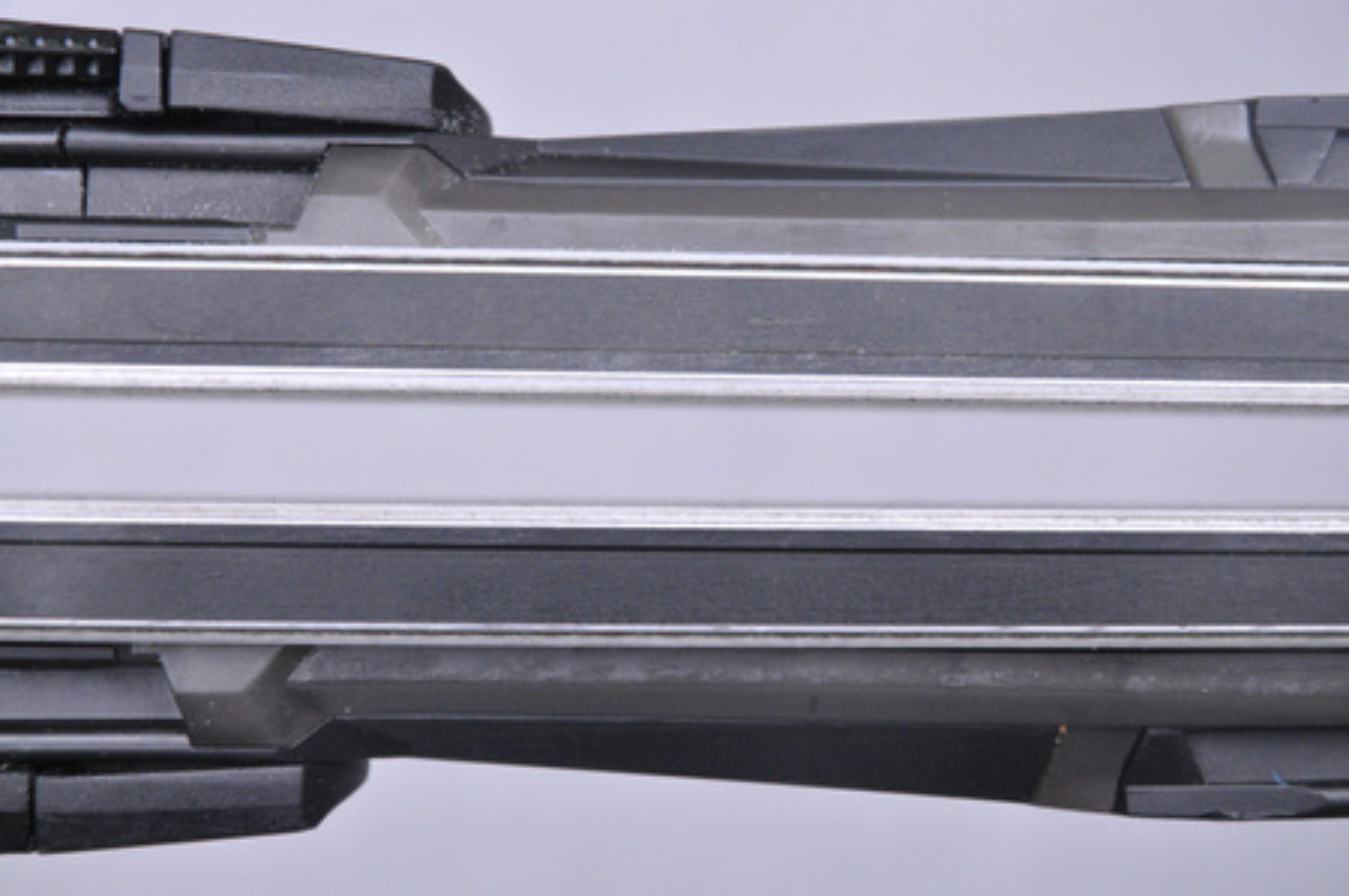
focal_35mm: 112
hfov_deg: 18.2
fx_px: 4211
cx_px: 674
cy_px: 448
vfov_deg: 12.2
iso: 3200
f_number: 8
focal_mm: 75
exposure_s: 1/125
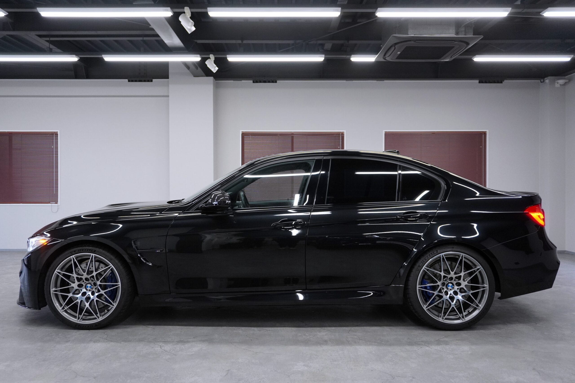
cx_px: 288
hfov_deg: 61.9
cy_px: 192
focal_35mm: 30
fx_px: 479
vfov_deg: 43.6
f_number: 4
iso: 1000
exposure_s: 1/160
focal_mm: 20
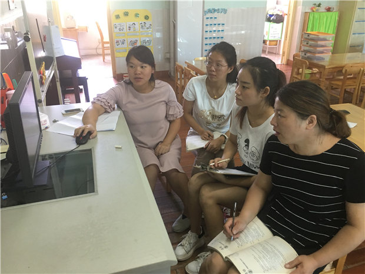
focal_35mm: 29
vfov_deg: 48.2
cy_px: 137
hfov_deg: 61.7
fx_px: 306
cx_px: 182
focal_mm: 4.15
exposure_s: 1/17
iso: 80
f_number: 2.2
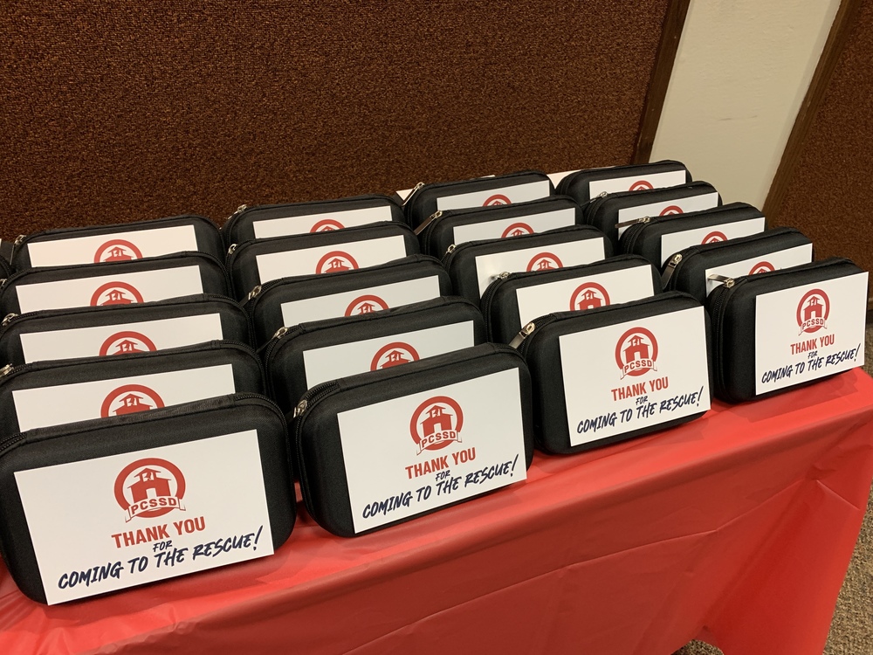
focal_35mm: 26
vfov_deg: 53.1
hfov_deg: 67.3
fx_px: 656
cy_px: 328
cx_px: 436
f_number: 1.8
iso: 250
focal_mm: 4.25
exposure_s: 1/60
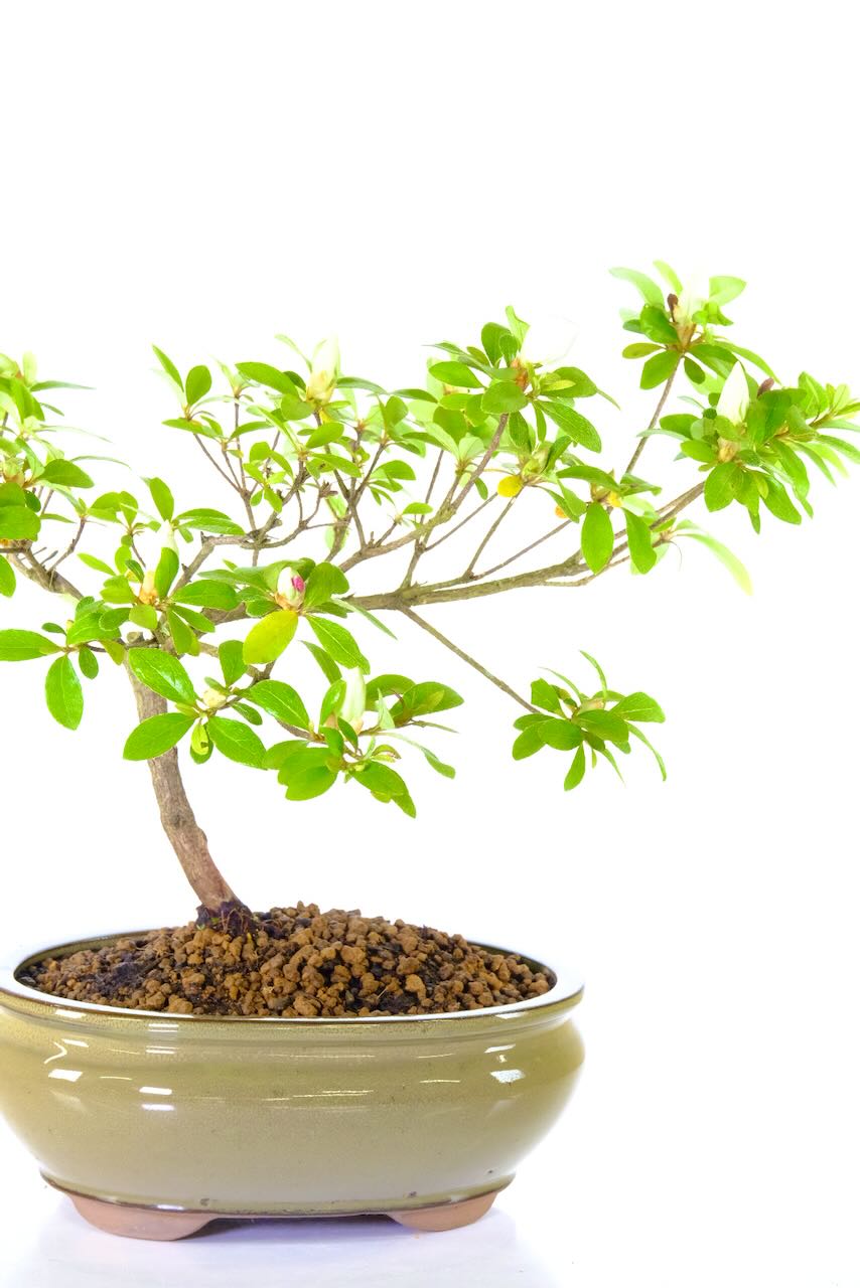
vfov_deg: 16.6
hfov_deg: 11.2
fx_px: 4405
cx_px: 430
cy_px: 644
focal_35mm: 123
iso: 2500
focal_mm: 81.9
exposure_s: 1/13
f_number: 13
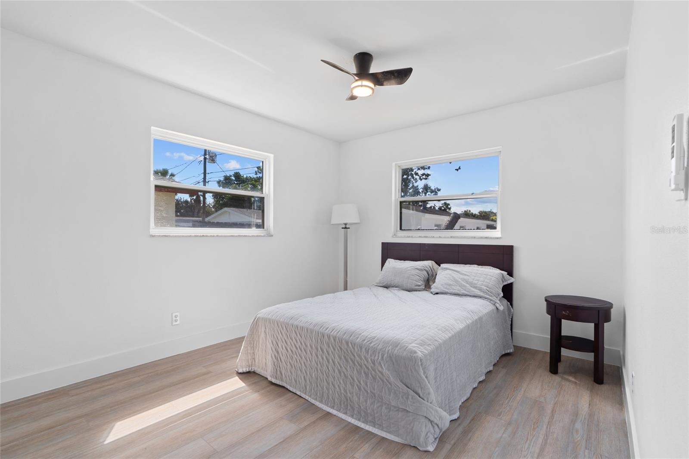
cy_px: 230
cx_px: 344
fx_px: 306
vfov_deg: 73.7
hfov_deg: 96.7
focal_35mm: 16
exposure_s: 1/8
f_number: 9
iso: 250
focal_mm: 16
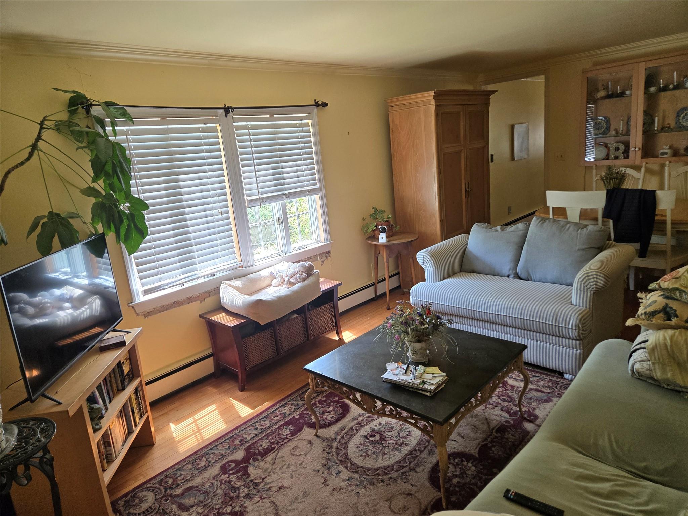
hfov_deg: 73.9
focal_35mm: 23
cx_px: 344
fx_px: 457
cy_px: 258
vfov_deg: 58.9
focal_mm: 5.4
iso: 160
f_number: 1.8
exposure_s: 1/180
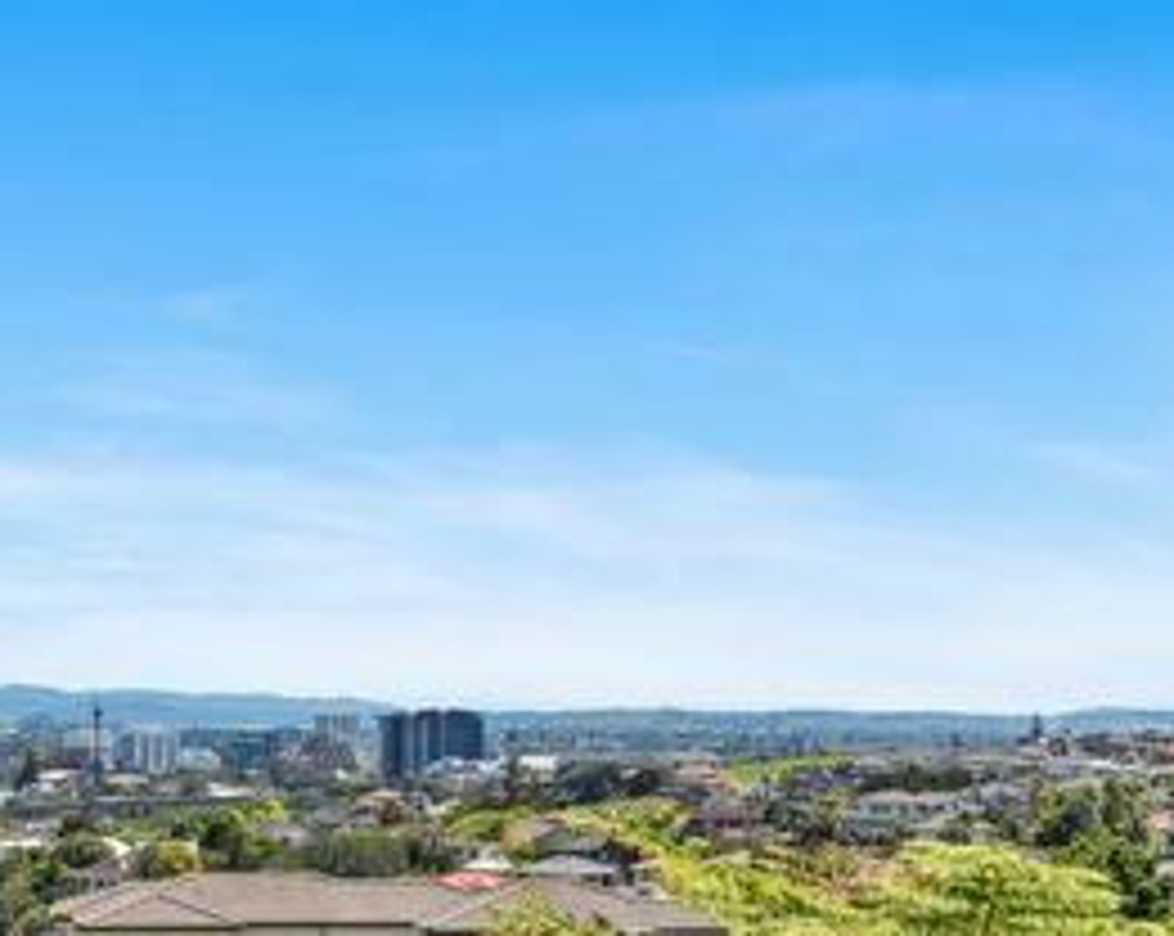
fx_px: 2880
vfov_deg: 18.4
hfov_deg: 22.8
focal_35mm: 83
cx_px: 283
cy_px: 648
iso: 640
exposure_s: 1/640
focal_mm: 20
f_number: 10
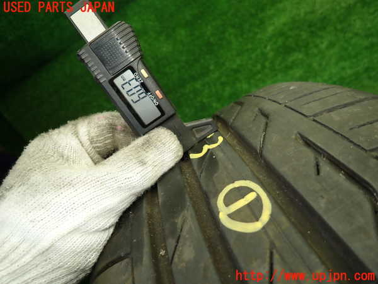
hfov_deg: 69.4
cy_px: 142
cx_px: 189
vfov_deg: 54.9
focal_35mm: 25
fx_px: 273
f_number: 2
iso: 160
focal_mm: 4.5
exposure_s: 1/60
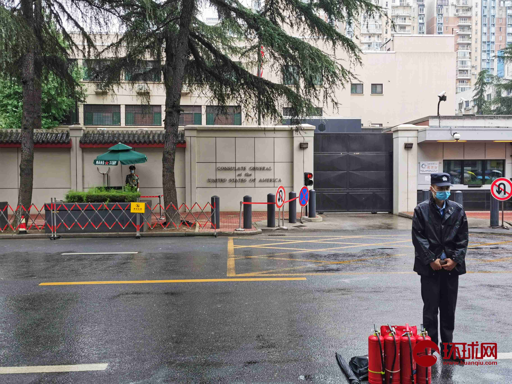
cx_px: 256
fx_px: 518
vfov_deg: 40.7
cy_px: 192
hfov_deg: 52.6
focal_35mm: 35
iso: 50
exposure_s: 1/303
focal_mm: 5.56
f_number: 1.6
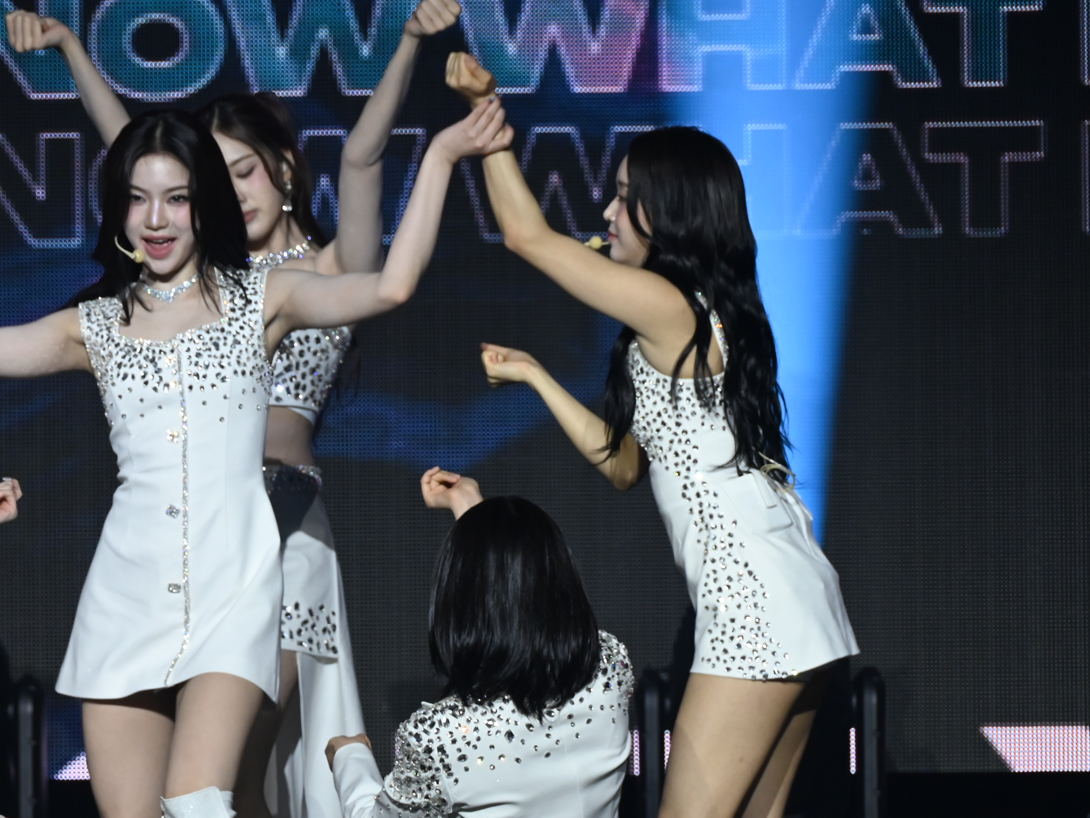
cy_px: 537
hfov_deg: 3.7
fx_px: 17066
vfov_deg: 2.7
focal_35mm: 542
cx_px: 174
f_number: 8
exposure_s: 1/320
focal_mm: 330
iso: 2000
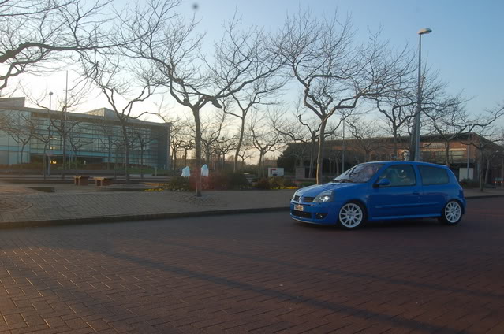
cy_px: 167
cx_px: 252
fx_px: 377
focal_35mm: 27
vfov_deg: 47.8
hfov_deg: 67.5
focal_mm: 18
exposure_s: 1/125
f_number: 5.6
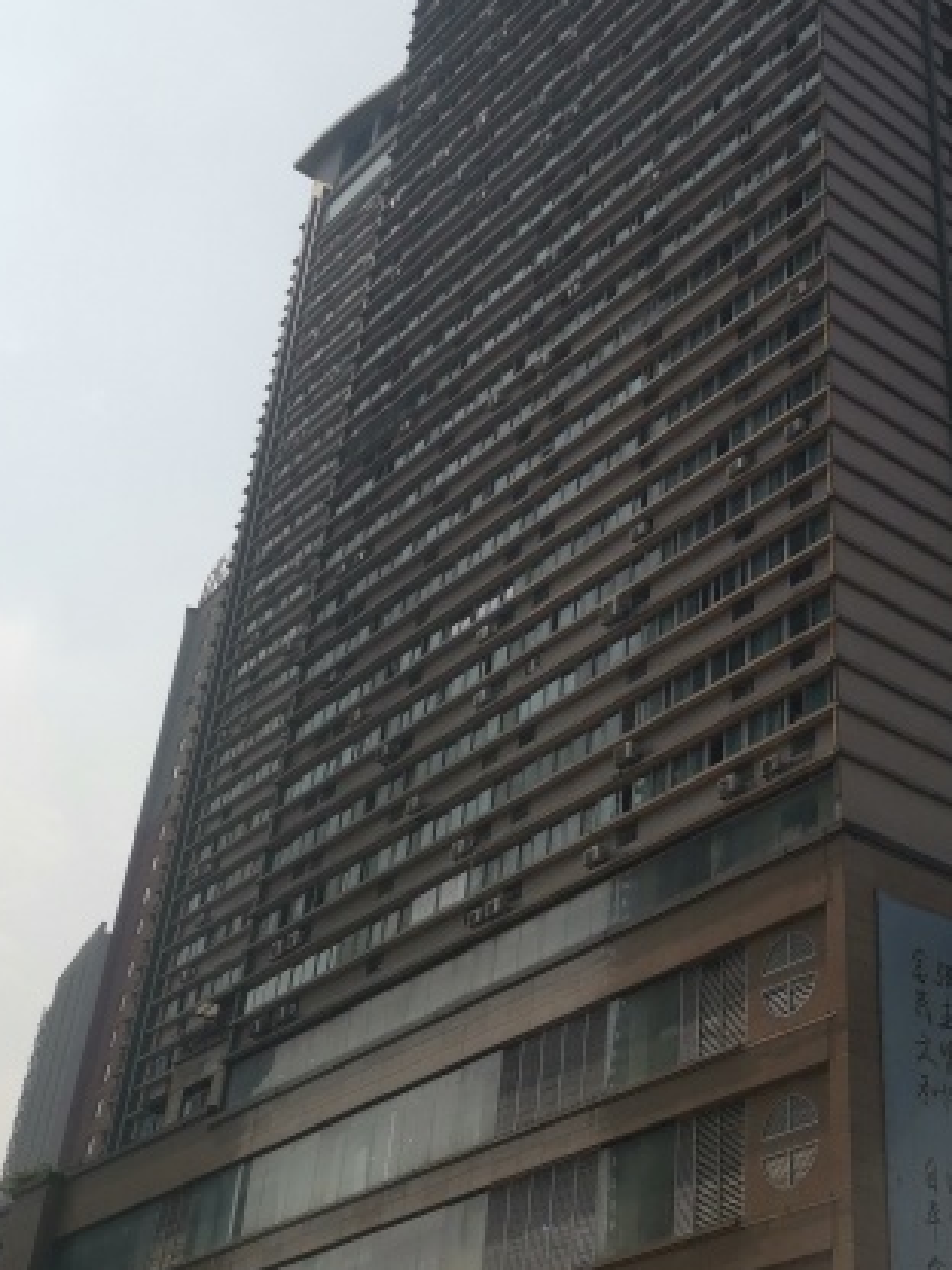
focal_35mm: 50
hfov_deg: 28.4
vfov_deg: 38.0
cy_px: 498
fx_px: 1833
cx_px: 775
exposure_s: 1/5076
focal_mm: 4.75
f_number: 1.8
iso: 50
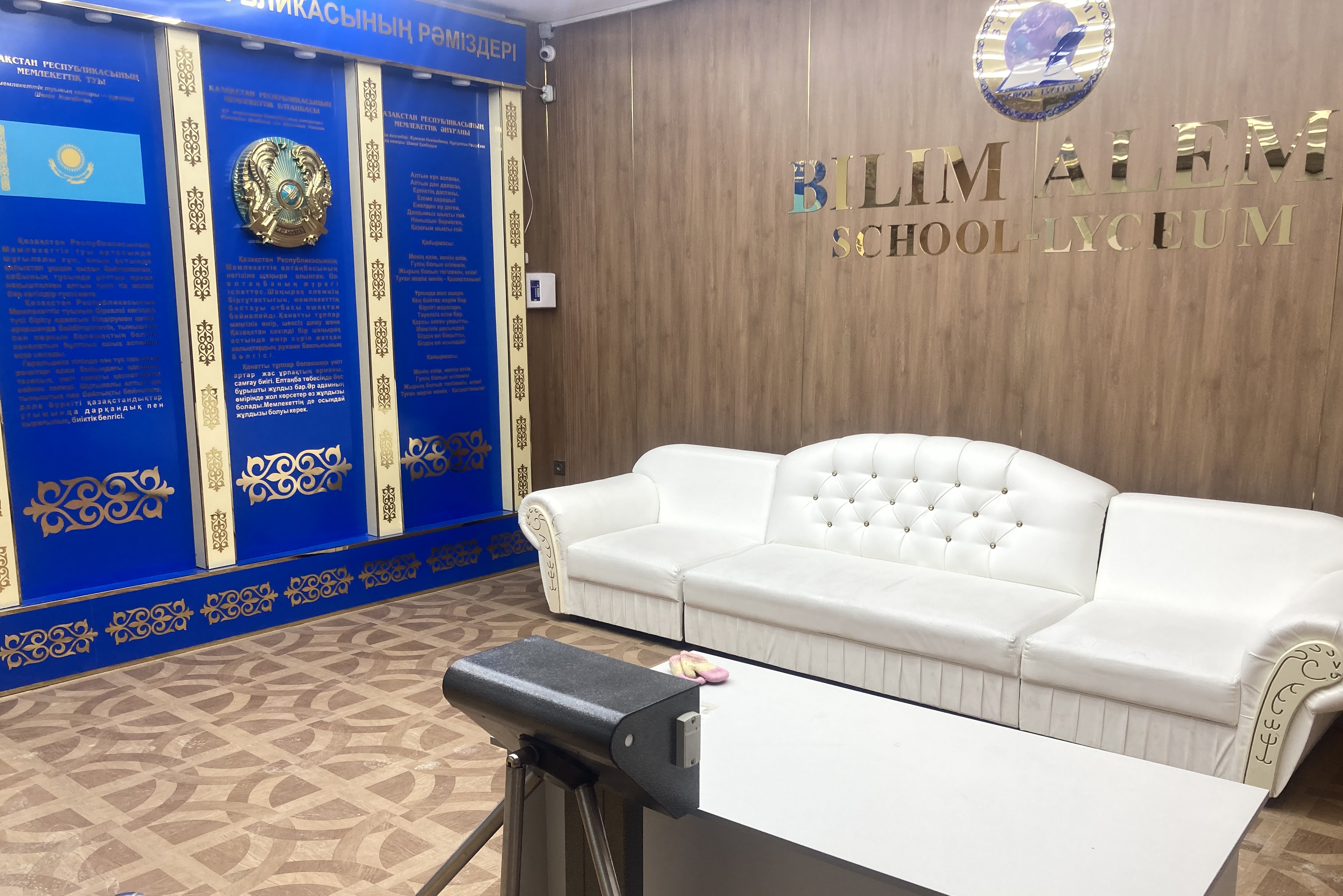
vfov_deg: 43.5
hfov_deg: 61.9
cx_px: 666
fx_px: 1119
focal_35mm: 30
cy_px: 501
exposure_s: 1/100
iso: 50
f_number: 1.8
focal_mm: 3.99
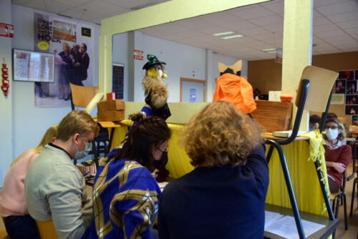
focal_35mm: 33
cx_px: 179
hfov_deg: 57.2
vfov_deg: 40.0
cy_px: 120
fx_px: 328
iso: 500
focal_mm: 22
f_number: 3.5
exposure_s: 1/30
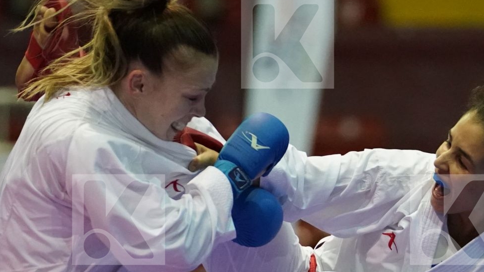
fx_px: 6878
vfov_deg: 2.3
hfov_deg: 4.0
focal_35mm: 536
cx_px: 288
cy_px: 220
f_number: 2.8
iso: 6400
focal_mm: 184
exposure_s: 1/800
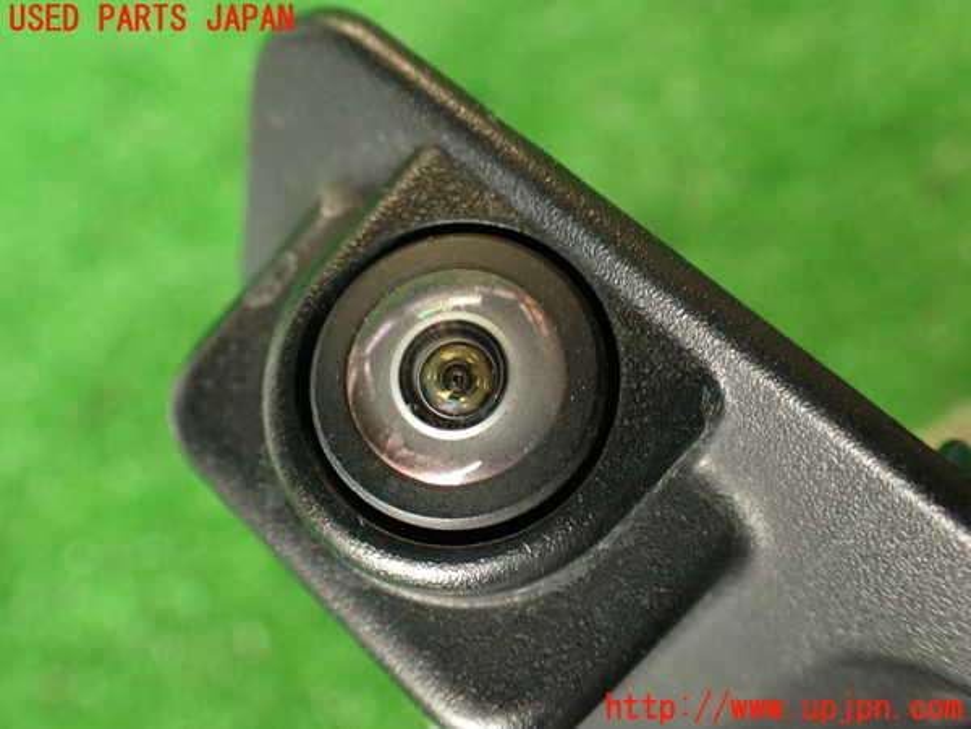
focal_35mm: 32
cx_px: 486
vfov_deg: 44.2
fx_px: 898
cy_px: 364
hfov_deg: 56.8
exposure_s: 1/30
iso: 200
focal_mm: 5.79
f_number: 2.4
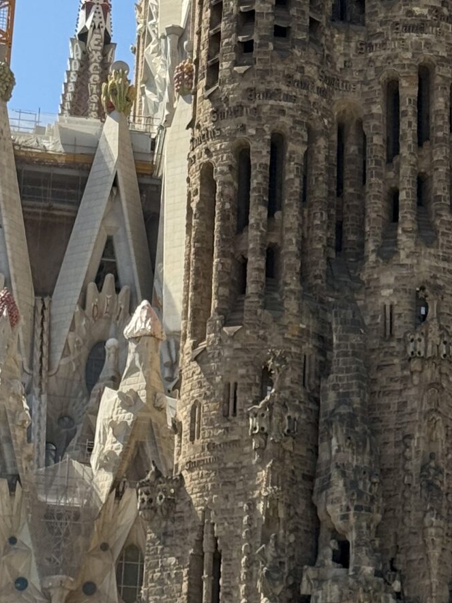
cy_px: 55
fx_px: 2420
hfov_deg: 10.6
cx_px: 376
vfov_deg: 14.1
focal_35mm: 139
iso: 64
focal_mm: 6.76
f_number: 1.78
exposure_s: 1/4310
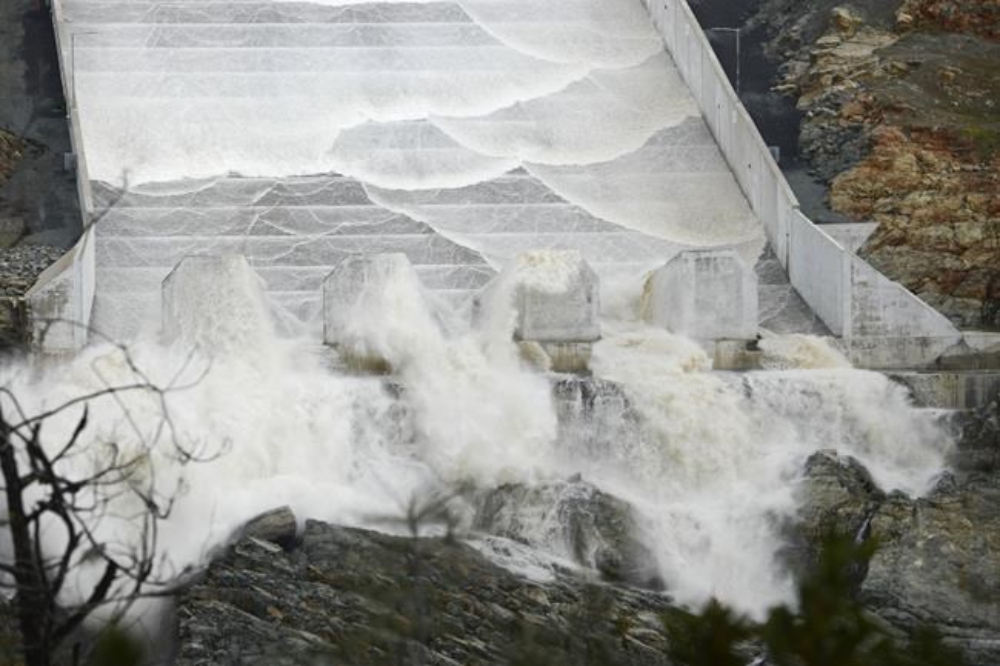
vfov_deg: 6.2
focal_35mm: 220
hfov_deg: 9.4
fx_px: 6109
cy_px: 333
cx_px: 500
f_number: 8
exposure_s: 1/2500
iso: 400
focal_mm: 220
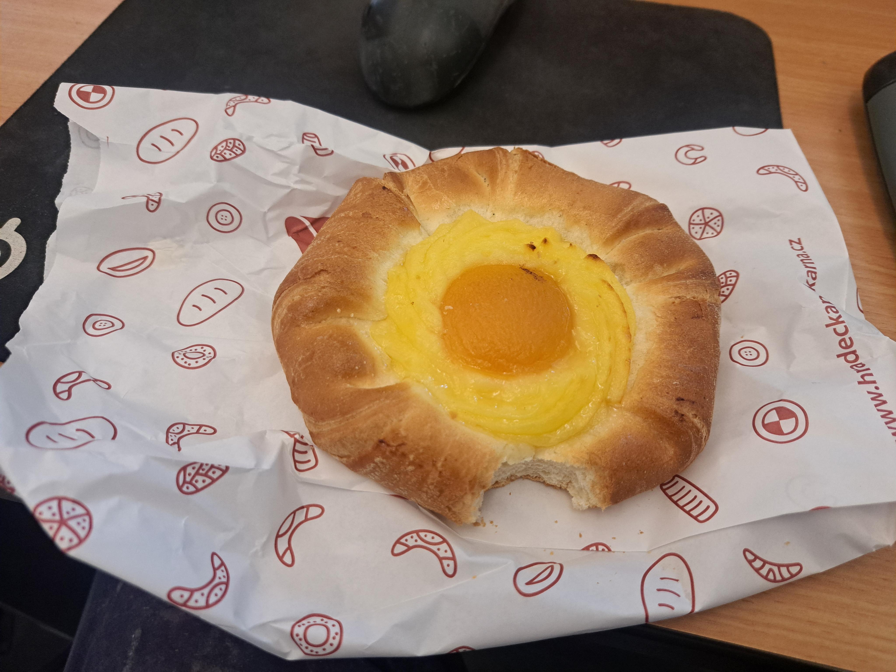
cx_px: 448
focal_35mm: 24
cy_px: 336
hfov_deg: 71.6
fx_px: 621
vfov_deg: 56.8
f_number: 1.8
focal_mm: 5.23
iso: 200
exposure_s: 1/50
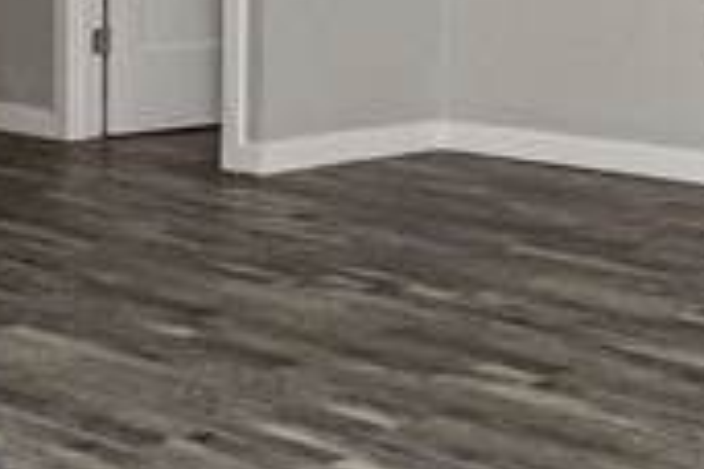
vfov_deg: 11.8
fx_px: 2190
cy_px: -187
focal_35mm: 112
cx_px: 469
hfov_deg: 18.2
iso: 1400
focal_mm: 10
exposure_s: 1/60
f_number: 10
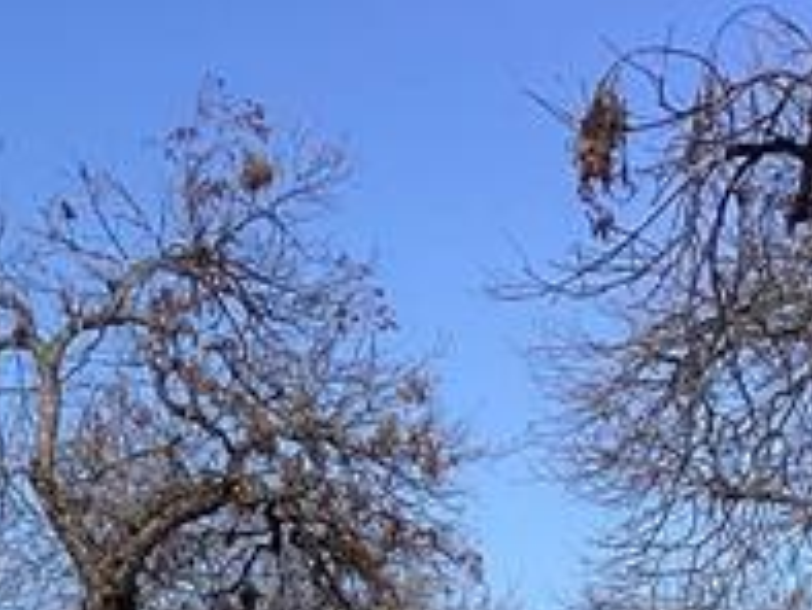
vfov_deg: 8.7
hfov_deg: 11.7
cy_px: 1249
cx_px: -396
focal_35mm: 161
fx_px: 3779
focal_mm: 3.3
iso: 25
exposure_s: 1/1381
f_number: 2.4
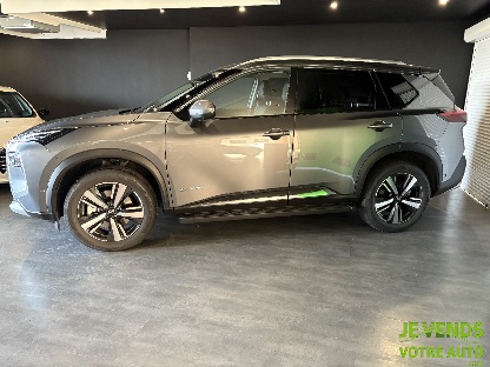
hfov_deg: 67.3
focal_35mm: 26
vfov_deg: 53.1
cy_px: 184
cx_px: 245
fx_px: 368
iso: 500
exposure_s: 1/50
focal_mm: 5.96
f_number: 1.6
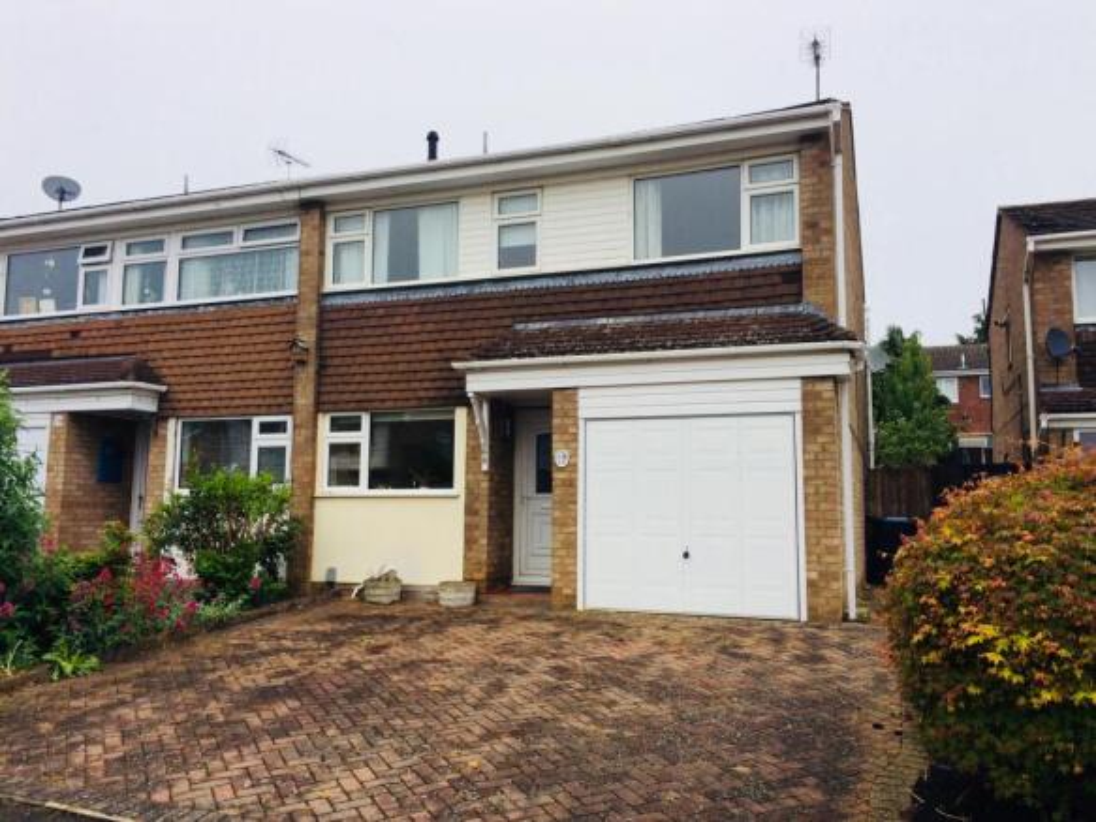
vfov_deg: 48.2
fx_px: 918
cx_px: 548
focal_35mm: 29
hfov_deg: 61.7
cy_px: 411
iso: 32
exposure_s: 1/1053
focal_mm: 4.15
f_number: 2.2
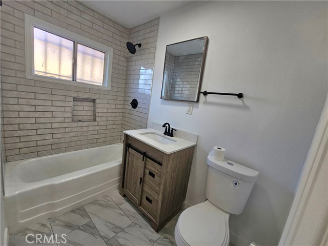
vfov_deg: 89.9
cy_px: 123
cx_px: 164
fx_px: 123
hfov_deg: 106.2
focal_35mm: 13
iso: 80
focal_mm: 2.2
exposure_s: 1/120
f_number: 2.2
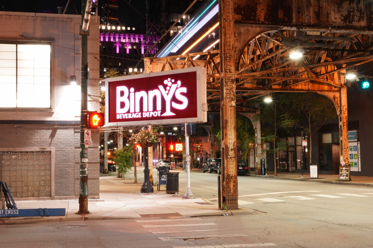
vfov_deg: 28.6
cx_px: 182
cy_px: 126
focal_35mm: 47
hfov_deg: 41.9
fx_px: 487
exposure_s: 3.2
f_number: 29
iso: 2000
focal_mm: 45
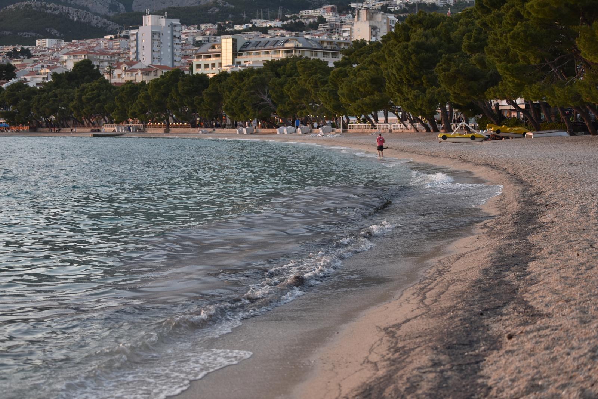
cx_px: 299
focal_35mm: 70
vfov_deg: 19.5
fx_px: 1163
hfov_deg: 28.8
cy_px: 200
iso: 250
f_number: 3.2
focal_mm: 70
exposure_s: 1/200
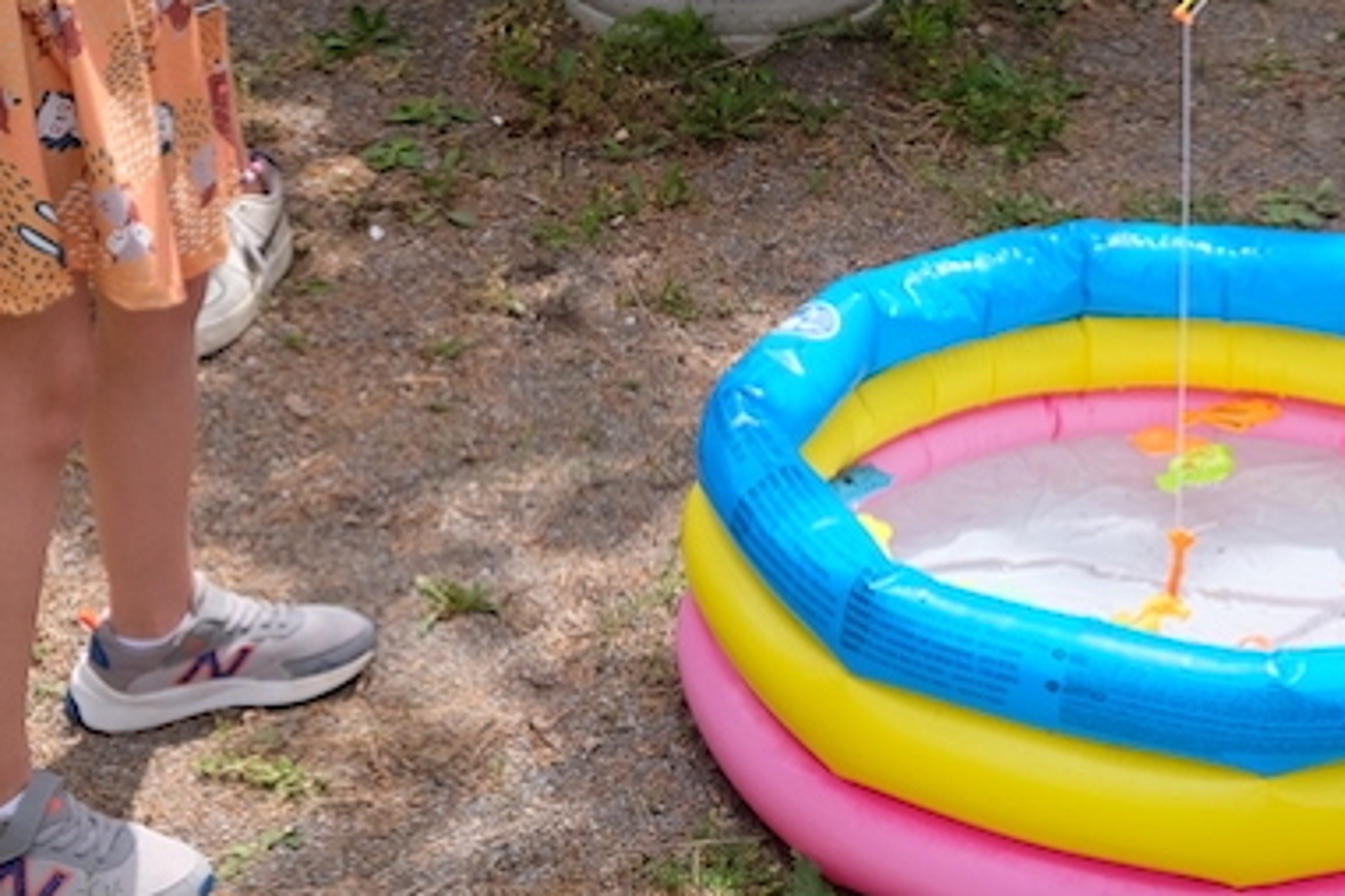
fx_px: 3512
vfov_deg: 13.9
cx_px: 759
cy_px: -305
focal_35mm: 94
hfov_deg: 21.7
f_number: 8
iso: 400
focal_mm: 23
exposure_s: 1/480
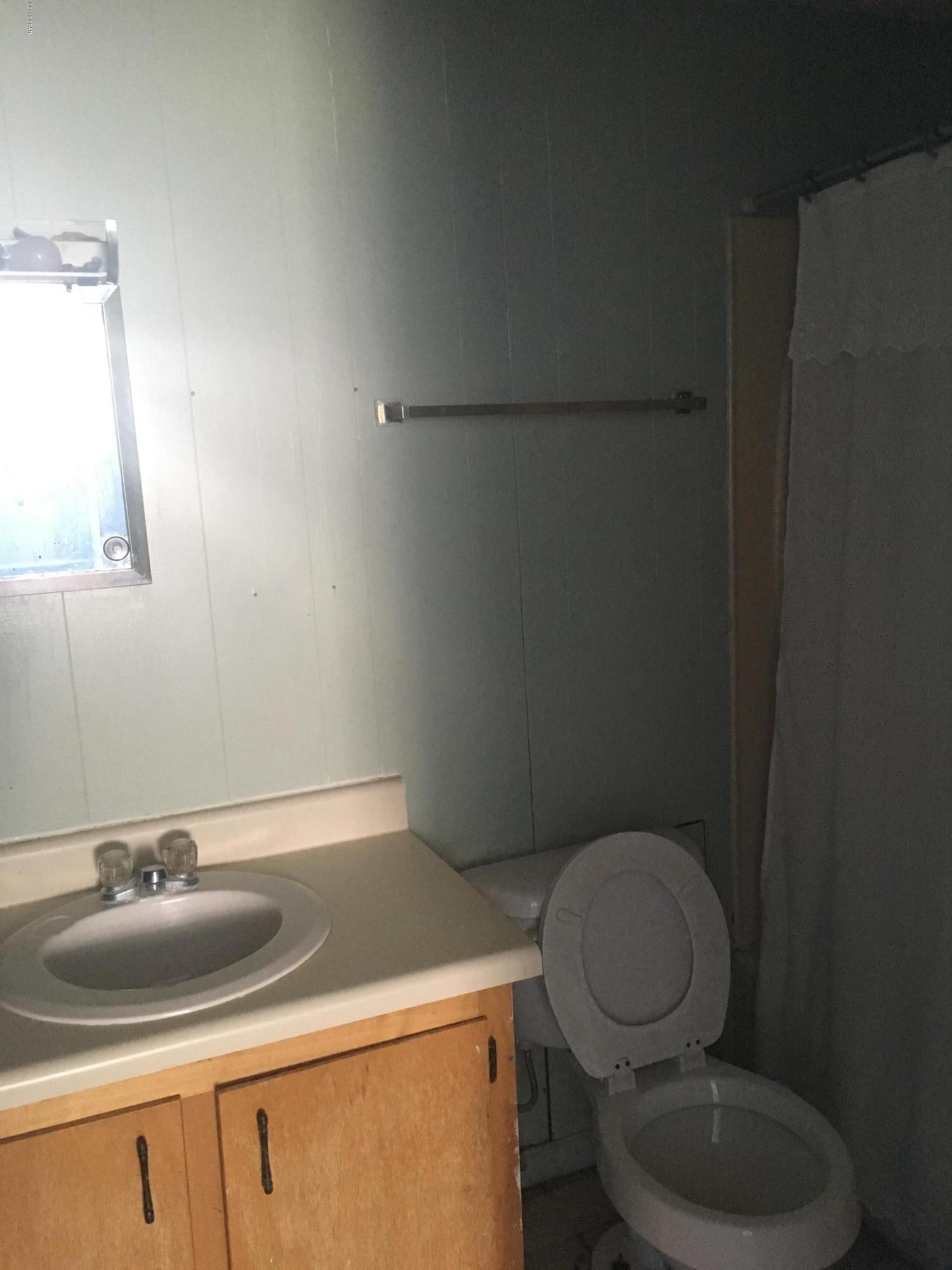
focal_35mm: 29
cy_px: 635
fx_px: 1063
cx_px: 476
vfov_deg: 61.7
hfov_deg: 48.2
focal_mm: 4.15
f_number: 2.2
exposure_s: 1/15
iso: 200
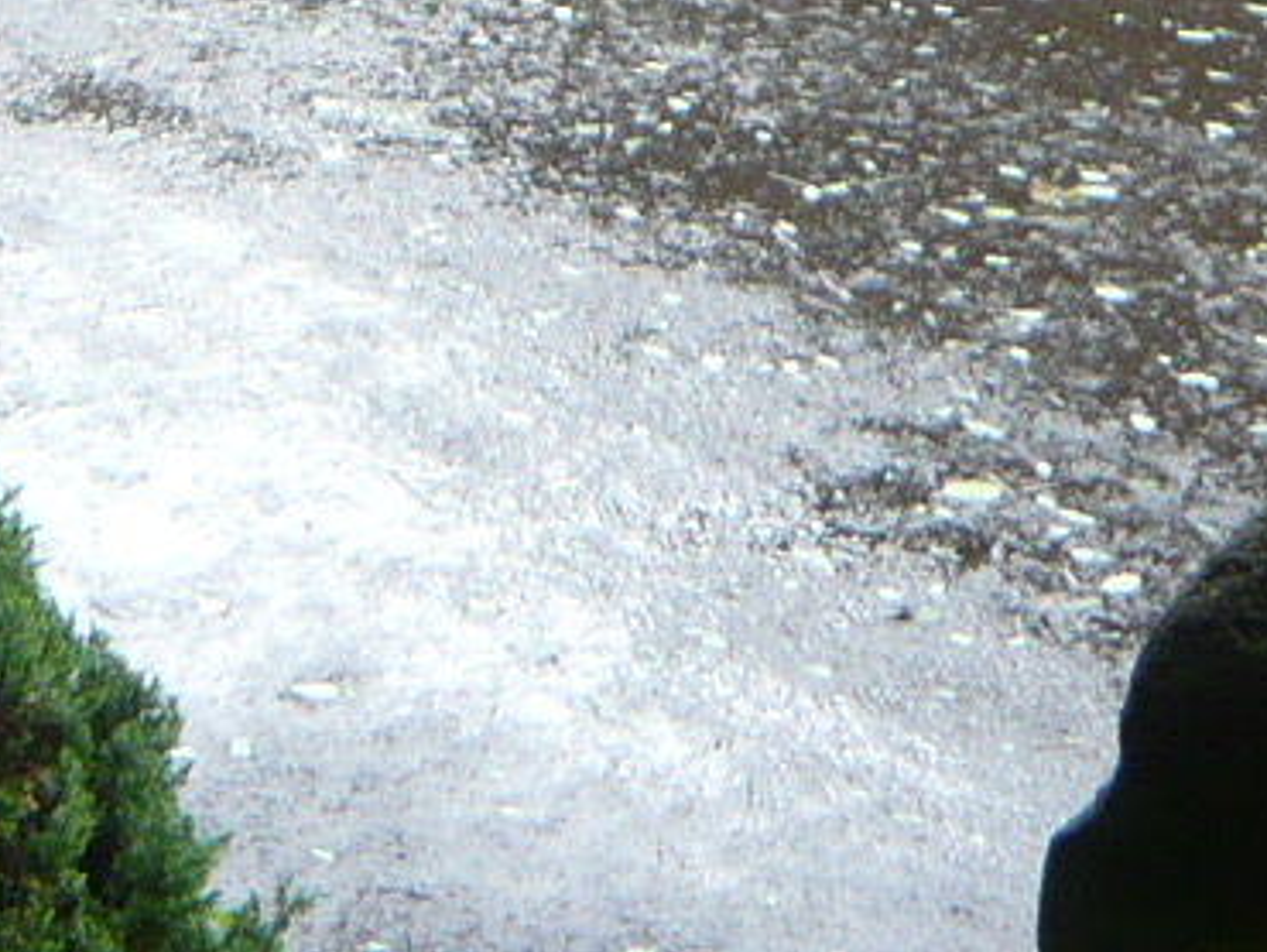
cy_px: -907
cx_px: 82
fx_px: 5384
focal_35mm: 147
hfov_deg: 13.3
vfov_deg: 9.5
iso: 100
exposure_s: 1/40
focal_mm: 4.6
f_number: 2.8
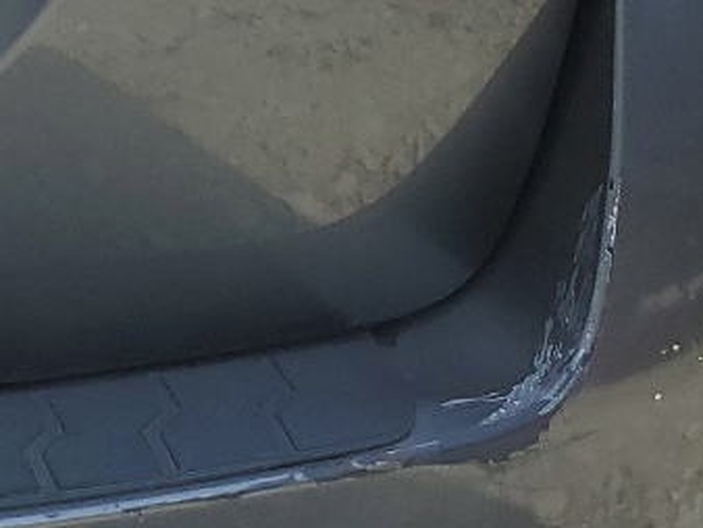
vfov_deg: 11.3
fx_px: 2500
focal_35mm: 123
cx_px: -582
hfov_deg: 14.1
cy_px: -382
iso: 50
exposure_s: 1/1111
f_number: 1.5
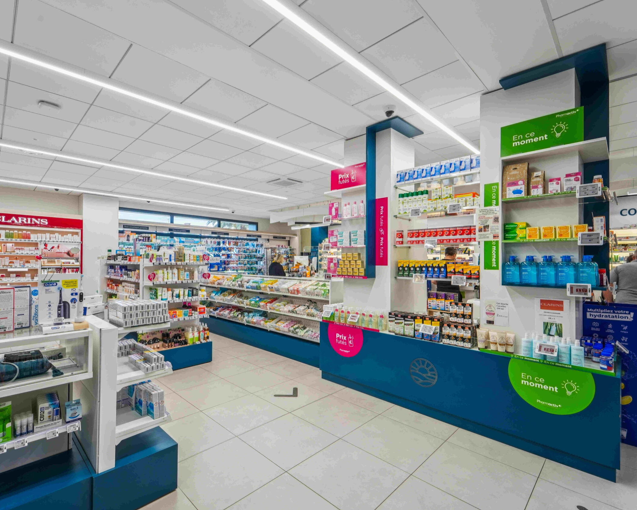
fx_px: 302
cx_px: 293
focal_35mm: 16
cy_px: 252
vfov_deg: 80.4
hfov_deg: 92.9
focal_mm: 14
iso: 200
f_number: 11
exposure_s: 1/20
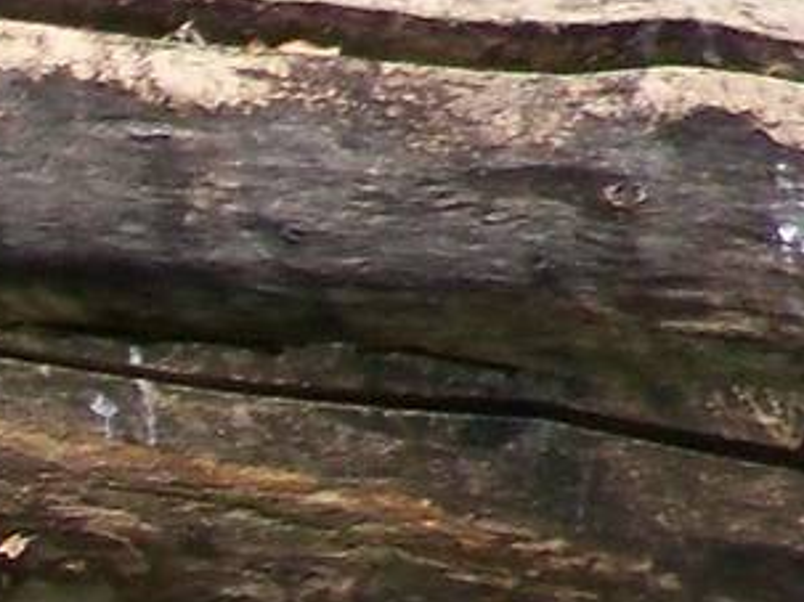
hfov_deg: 1.1
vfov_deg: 0.8
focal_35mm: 1847
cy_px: 1074
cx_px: -1059
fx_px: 42882
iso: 200
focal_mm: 62
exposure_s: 1/800
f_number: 4.8
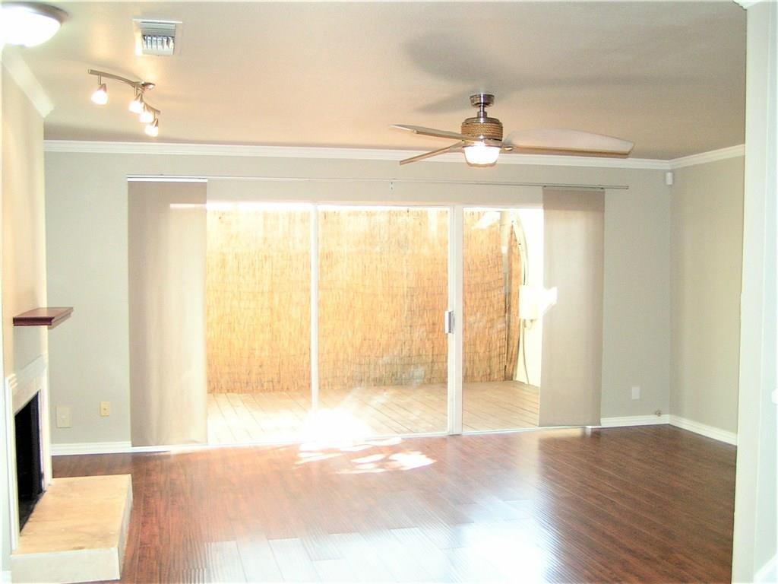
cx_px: 389
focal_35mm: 38
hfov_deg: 49.0
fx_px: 854
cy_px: 292
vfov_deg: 37.7
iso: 160
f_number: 2.8
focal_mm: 5.8
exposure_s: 1/30
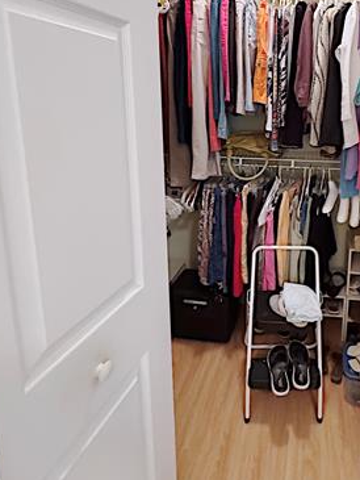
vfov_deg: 71.5
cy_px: 155
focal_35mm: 23
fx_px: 319
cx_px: 279
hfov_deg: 55.5
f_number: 2.2
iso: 1000
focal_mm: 2.22
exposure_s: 1/40
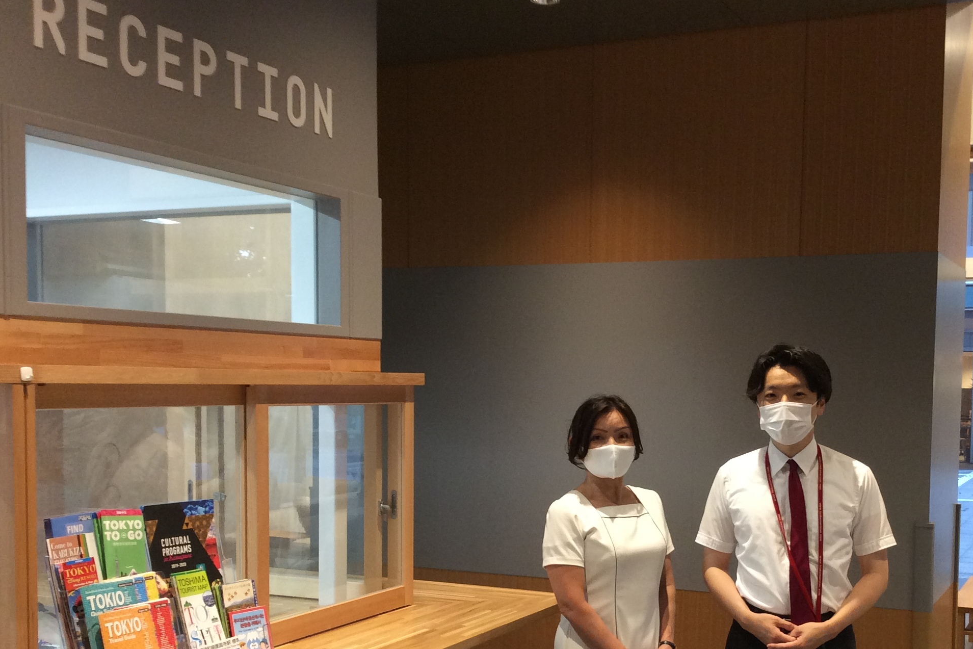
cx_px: 599
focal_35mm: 45
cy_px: 452
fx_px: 1216
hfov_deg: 43.3
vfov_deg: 29.6
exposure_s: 1/24
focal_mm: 3.3
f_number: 2.4
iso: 100
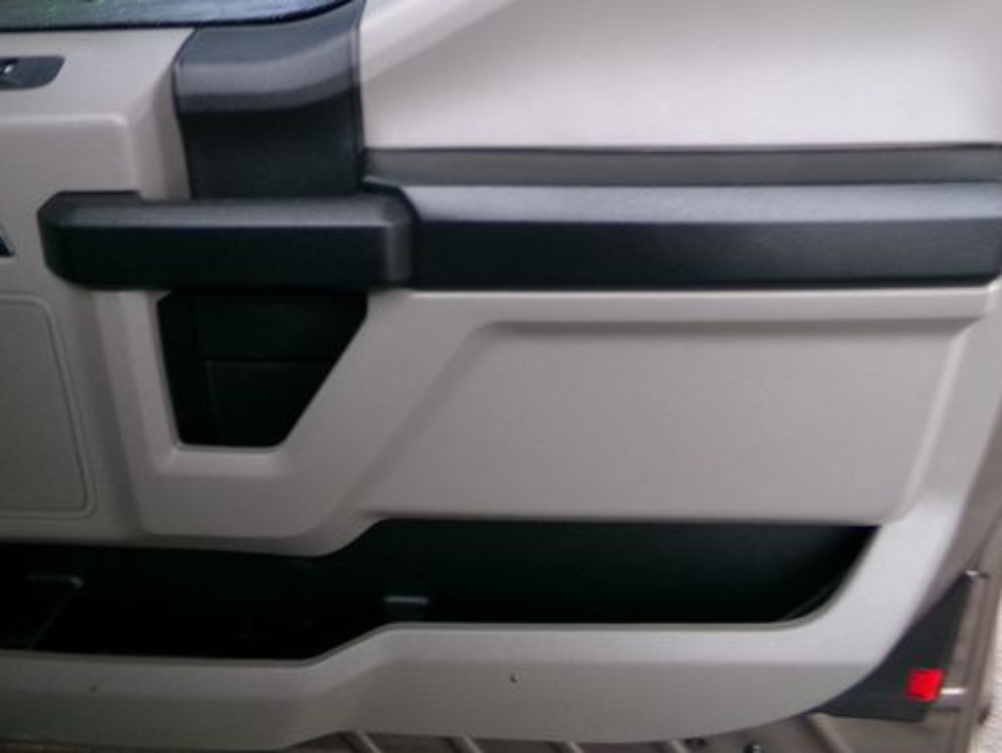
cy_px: 324
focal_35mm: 31
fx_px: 898
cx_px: 429
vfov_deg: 45.4
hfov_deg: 58.1
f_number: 3.7
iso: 381
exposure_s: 1/17
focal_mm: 4.3
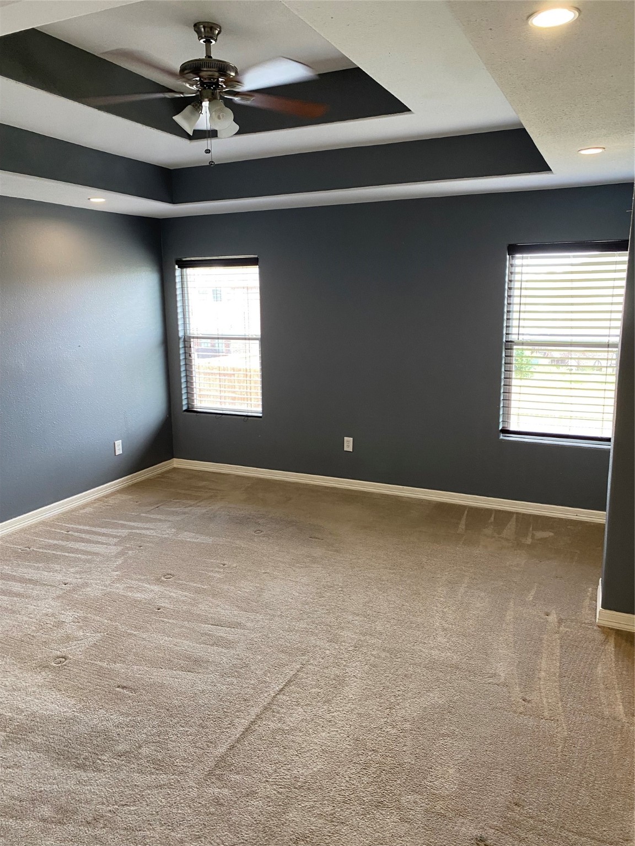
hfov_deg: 53.1
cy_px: 423
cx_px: 318
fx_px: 636
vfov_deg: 67.3
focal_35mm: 26
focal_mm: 4.25
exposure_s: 1/60
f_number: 1.8
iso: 125
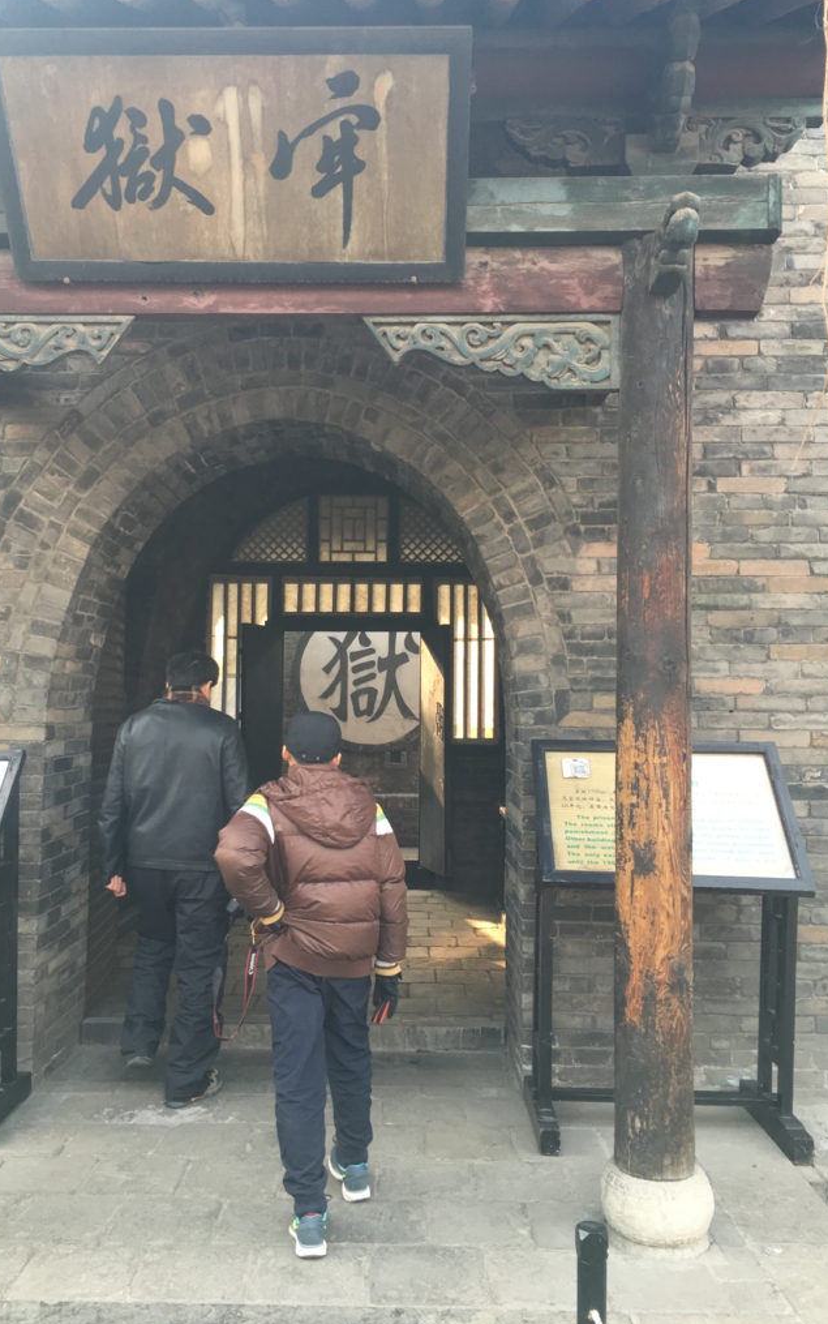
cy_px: 661
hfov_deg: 40.6
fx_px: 1118
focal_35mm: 31
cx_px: 383
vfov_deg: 61.2
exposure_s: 1/100
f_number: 2.2
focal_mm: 4.15
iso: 40
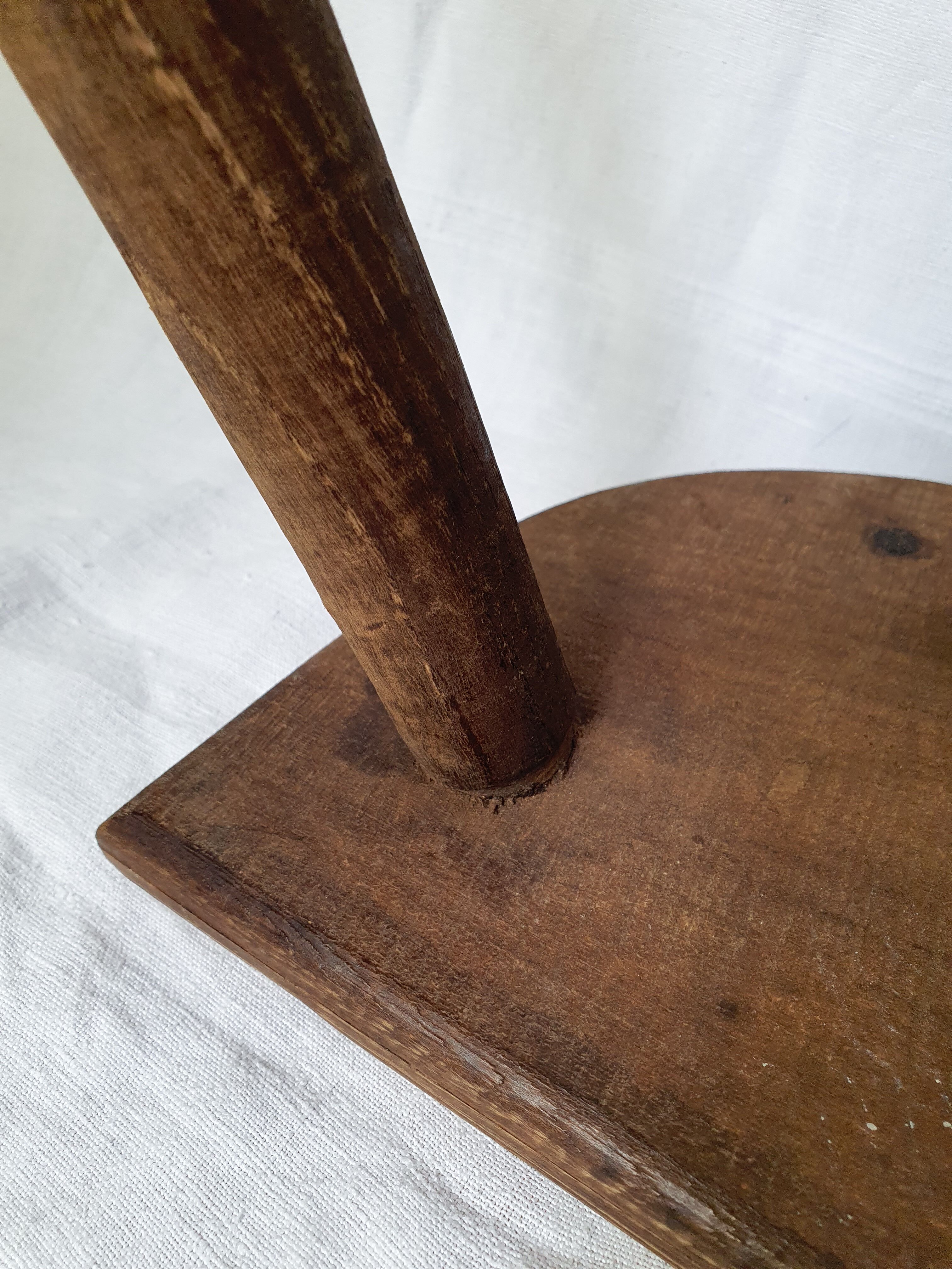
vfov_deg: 67.3
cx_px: 476
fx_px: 953
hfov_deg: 53.1
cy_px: 634
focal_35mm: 26
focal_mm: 4.32
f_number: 2.4
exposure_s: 1/100
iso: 125
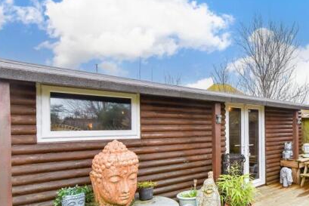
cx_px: 237
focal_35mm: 24
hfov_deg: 68.3
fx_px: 206
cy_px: 132
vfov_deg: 52.5
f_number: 6.3
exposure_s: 1/125
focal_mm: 10
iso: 160
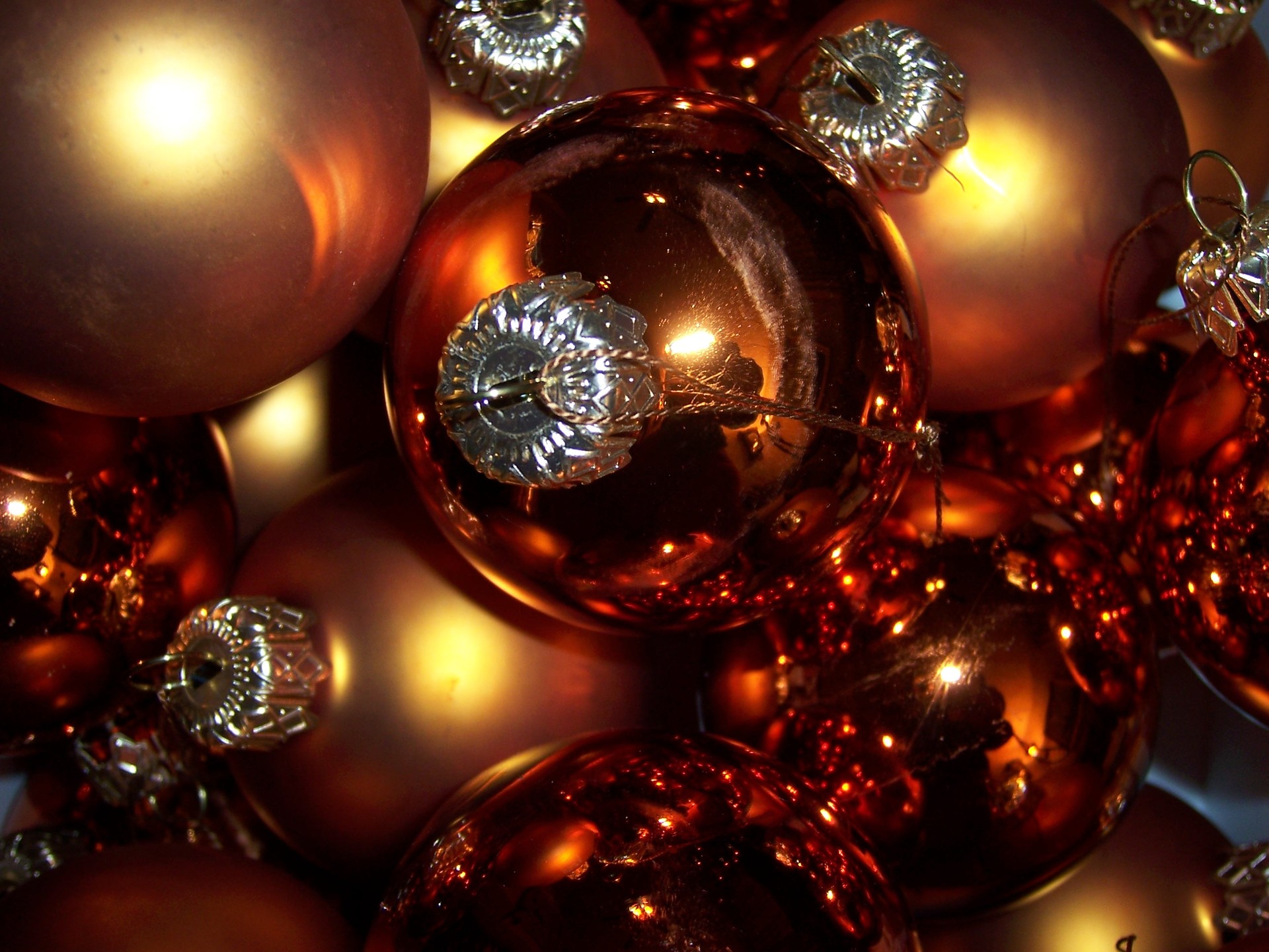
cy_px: 476
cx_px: 634
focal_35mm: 36
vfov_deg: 39.7
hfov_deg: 51.4
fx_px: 1320
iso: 80
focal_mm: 6.2
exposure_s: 1/60
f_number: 2.8
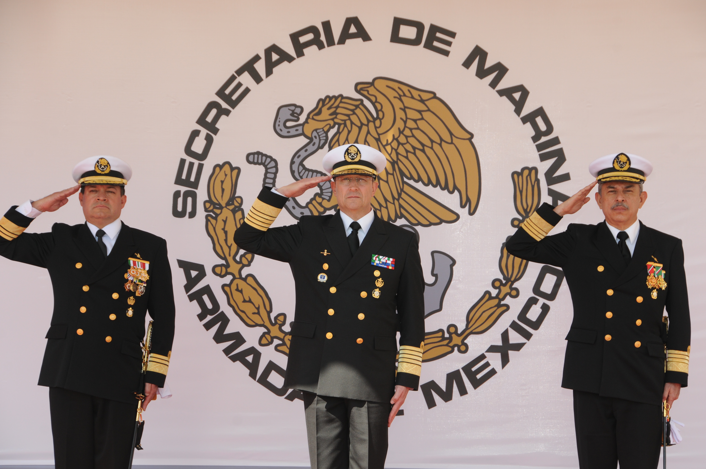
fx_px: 2791
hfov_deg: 14.4
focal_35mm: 142
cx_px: 353
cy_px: 234
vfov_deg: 9.6
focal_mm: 95
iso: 320
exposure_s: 1/200
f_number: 9
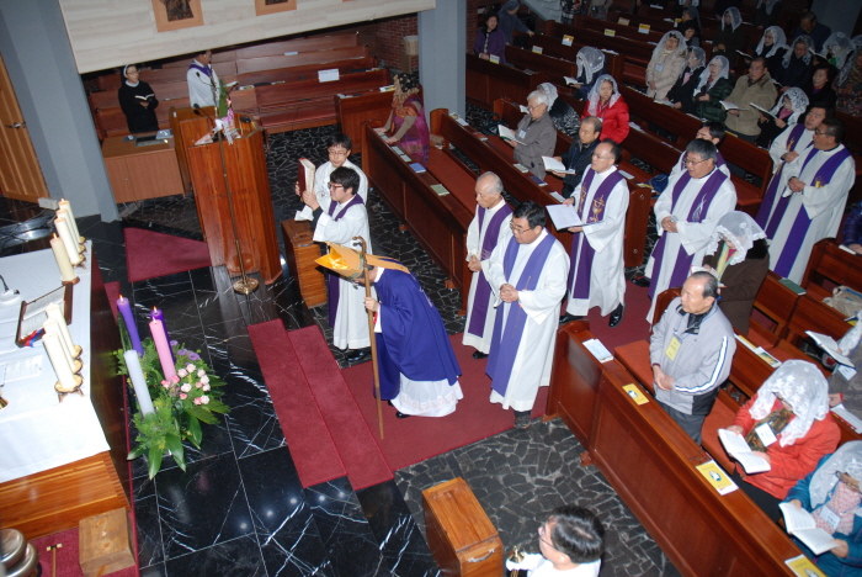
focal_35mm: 27
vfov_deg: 48.0
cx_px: 431
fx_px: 647
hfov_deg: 67.3
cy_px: 288
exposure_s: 1/60
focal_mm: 18
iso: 200
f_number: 4.5
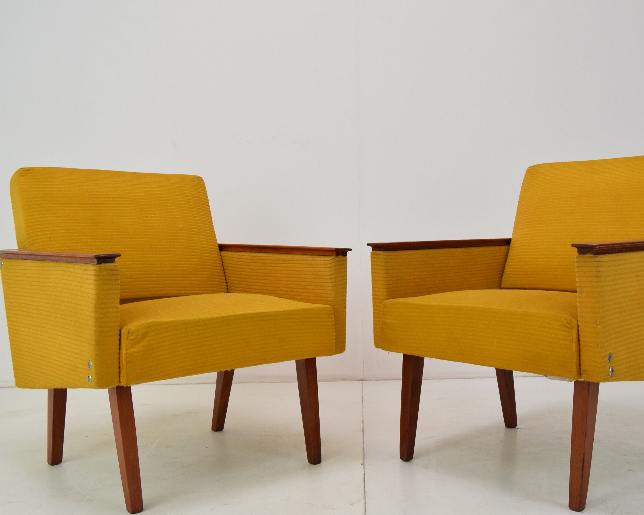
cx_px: 370
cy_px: 264
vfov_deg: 38.2
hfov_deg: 46.7
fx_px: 743
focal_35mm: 39
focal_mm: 22
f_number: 8
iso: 1600
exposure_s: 1/250
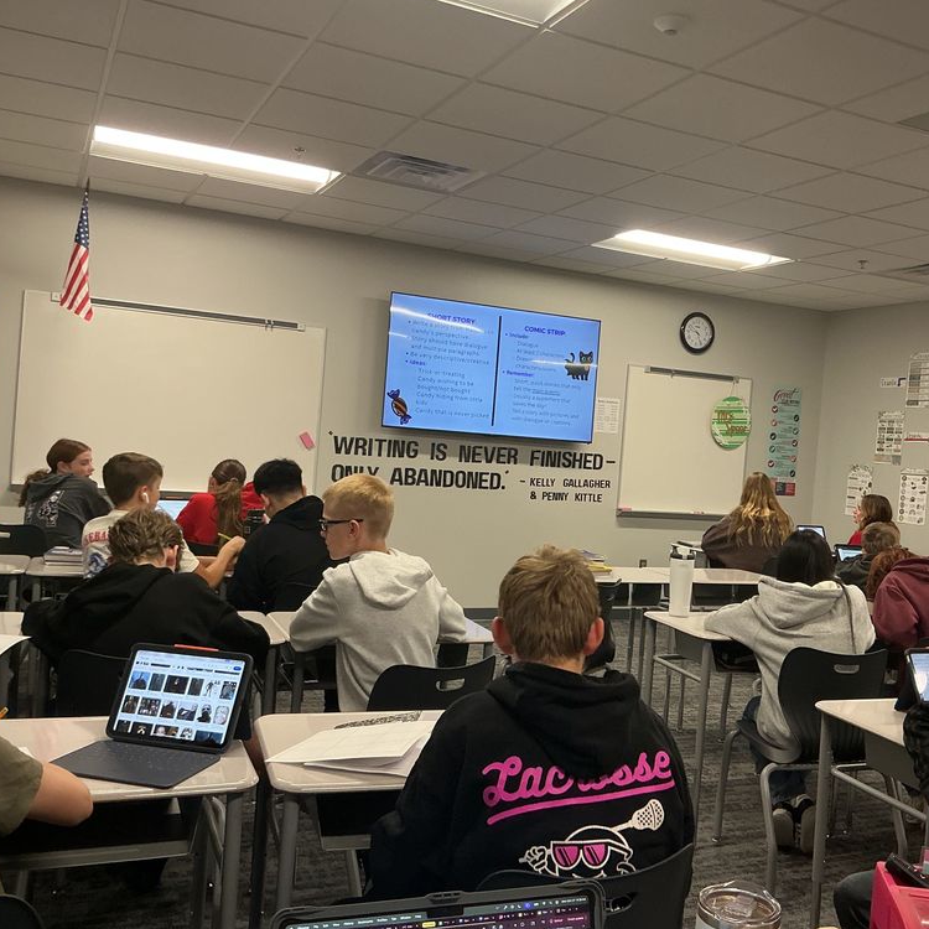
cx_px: 564
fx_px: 1063
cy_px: 456
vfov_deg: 47.2
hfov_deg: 46.9
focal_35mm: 35
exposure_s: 1/60
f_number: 1.8
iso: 64
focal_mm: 3
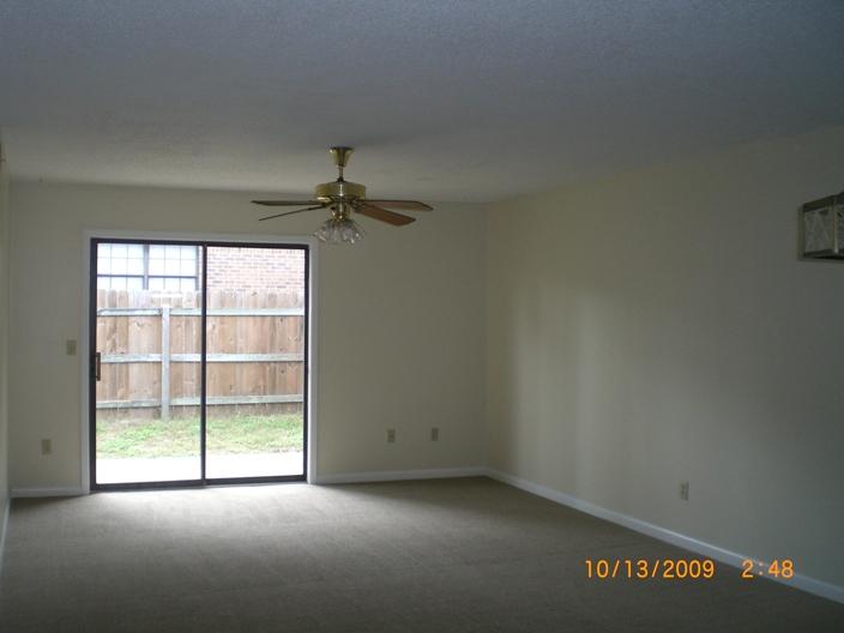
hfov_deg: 49.0
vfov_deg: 37.7
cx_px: 422
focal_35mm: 38
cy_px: 316
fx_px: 927
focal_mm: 6.3
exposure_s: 1/80
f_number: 3.1
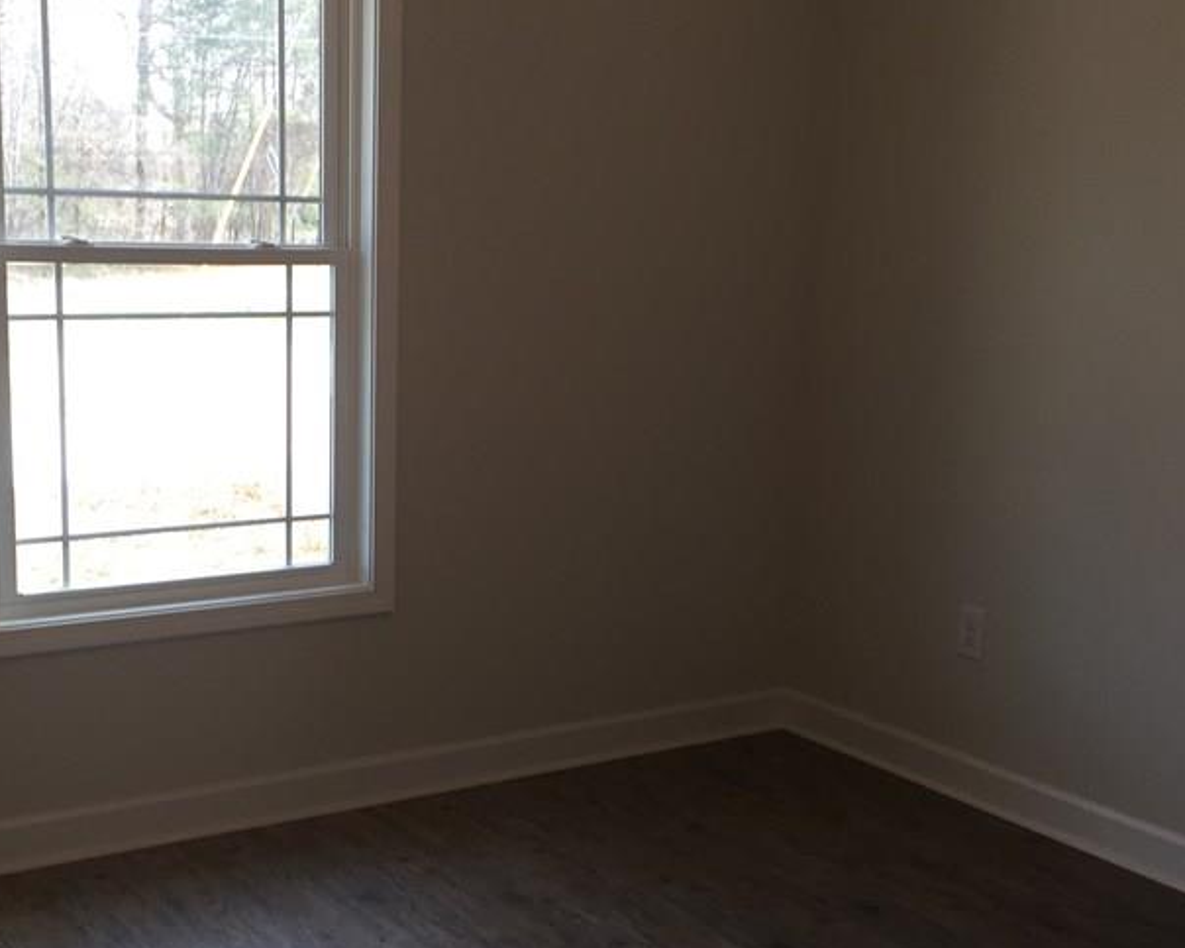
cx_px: 534
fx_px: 1683
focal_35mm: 48
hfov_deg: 38.7
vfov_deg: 31.3
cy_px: 581
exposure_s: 1/120
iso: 50
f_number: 2.2
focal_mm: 4.15
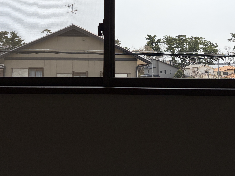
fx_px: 353
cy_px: 19
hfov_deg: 36.8
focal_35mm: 52
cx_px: 104
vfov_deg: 27.1
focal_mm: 5.96
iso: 50
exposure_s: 1/8850
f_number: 1.6
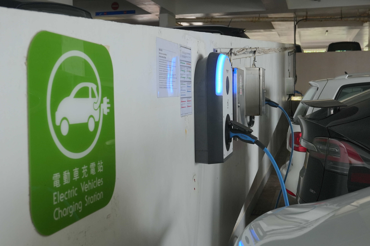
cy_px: 123
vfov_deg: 28.1
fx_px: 493
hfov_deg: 41.1
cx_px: 185
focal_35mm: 48
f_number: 6.3
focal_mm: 32
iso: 1250
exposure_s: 1/100
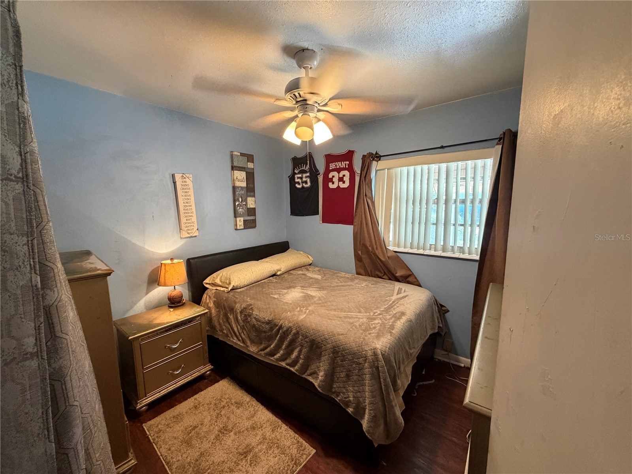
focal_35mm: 14
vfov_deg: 85.7
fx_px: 256
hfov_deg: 102.1
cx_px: 316
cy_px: 237
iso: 400
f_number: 2.2
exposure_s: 1/60
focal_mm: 2.22
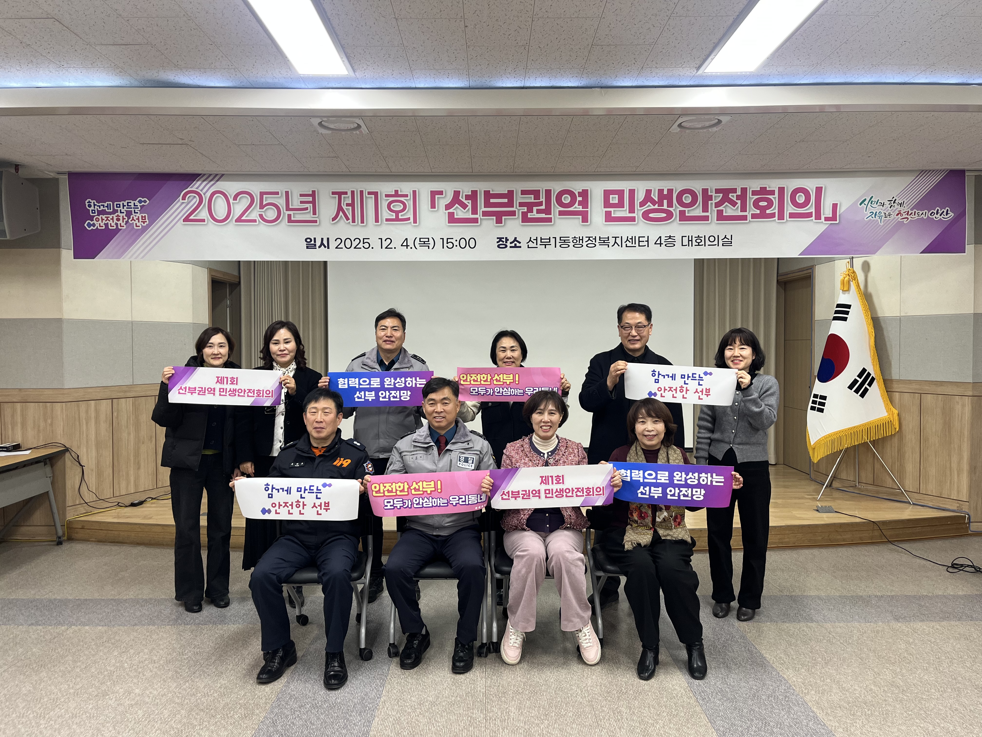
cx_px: 491
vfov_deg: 53.1
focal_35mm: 26
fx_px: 738
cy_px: 368
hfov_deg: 67.3
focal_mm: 5.1
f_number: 1.6
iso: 80
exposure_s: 1/60
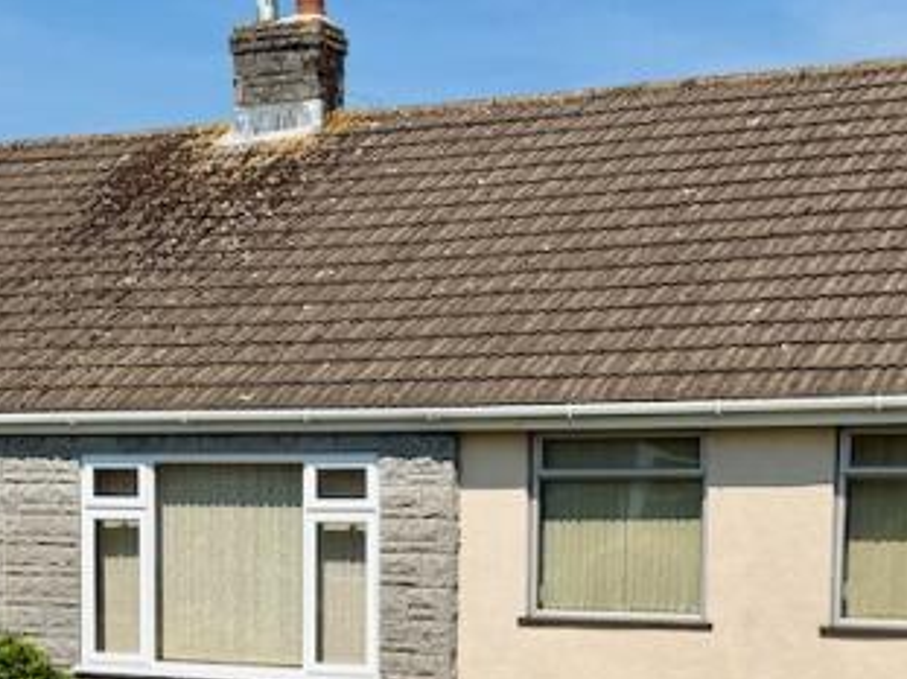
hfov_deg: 24.7
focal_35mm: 79
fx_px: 2069
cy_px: 740
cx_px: 443
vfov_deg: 18.0
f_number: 1.78
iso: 80
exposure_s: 1/6711
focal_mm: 6.76
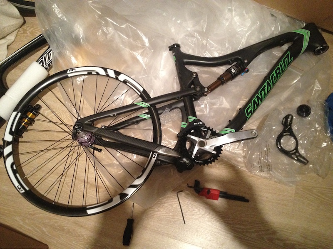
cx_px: 166
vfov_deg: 40.7
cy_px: 124
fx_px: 337
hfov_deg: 52.6
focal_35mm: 35
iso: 400
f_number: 2.4
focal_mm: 4.28
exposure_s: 1/20
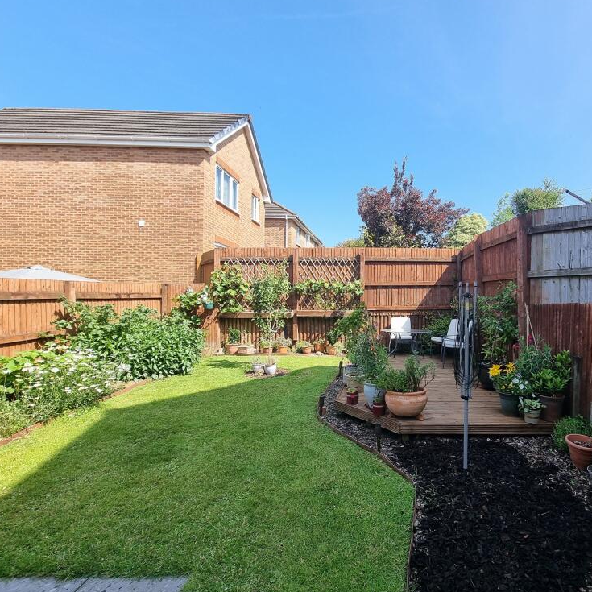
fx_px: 310
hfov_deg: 84.7
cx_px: 390
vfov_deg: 87.4
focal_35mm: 16
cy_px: 299
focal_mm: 2.2
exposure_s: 1/732
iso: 50
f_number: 2.2
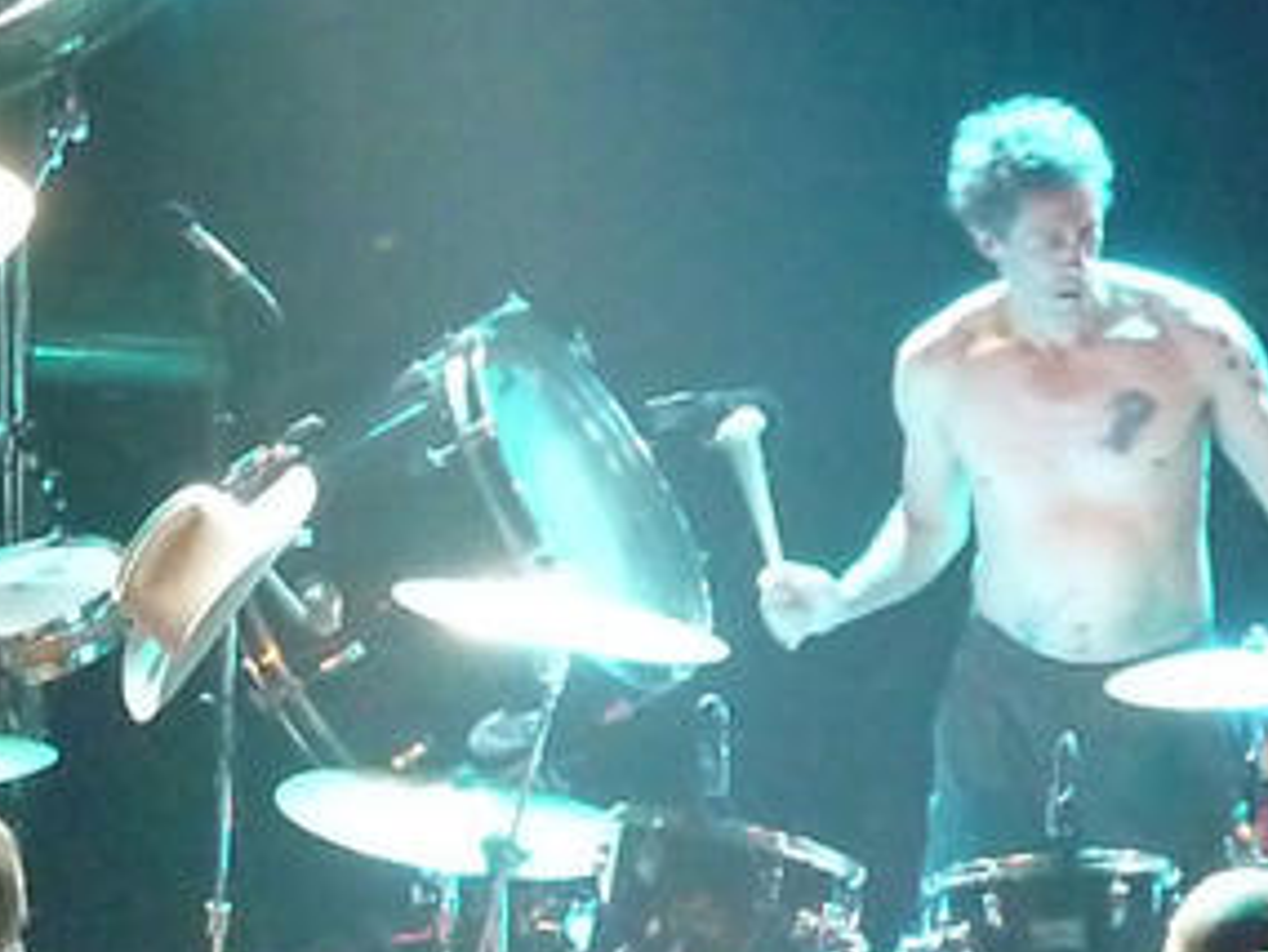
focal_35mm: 639
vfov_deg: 2.3
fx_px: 23417
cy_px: 939
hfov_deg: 3.1
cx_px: -142
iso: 3200
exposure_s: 1/30
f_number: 5.7
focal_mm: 51
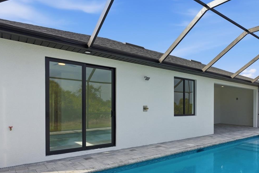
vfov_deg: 49.0
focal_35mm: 26
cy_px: 108
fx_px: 187
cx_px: 179
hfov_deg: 66.9
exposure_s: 1/2000
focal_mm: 16
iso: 400
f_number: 9
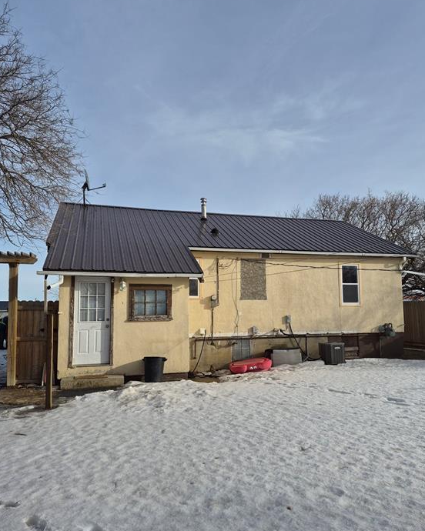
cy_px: 284
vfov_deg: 68.0
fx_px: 393
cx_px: 219
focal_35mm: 25
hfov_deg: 56.8
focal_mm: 5.4
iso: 64
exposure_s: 1/7696
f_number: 1.8
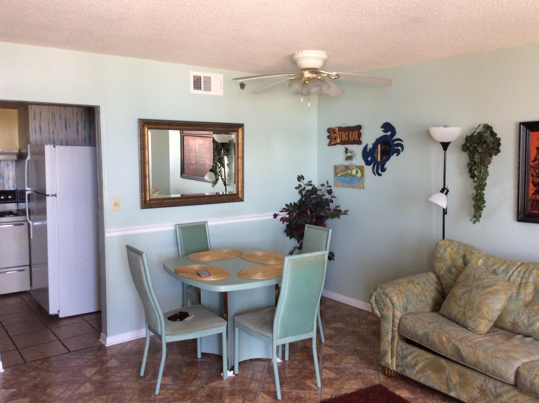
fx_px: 498
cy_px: 202
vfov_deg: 44.1
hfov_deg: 56.9
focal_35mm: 32
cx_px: 270
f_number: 2.4
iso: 40
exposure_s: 1/24
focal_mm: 3.3
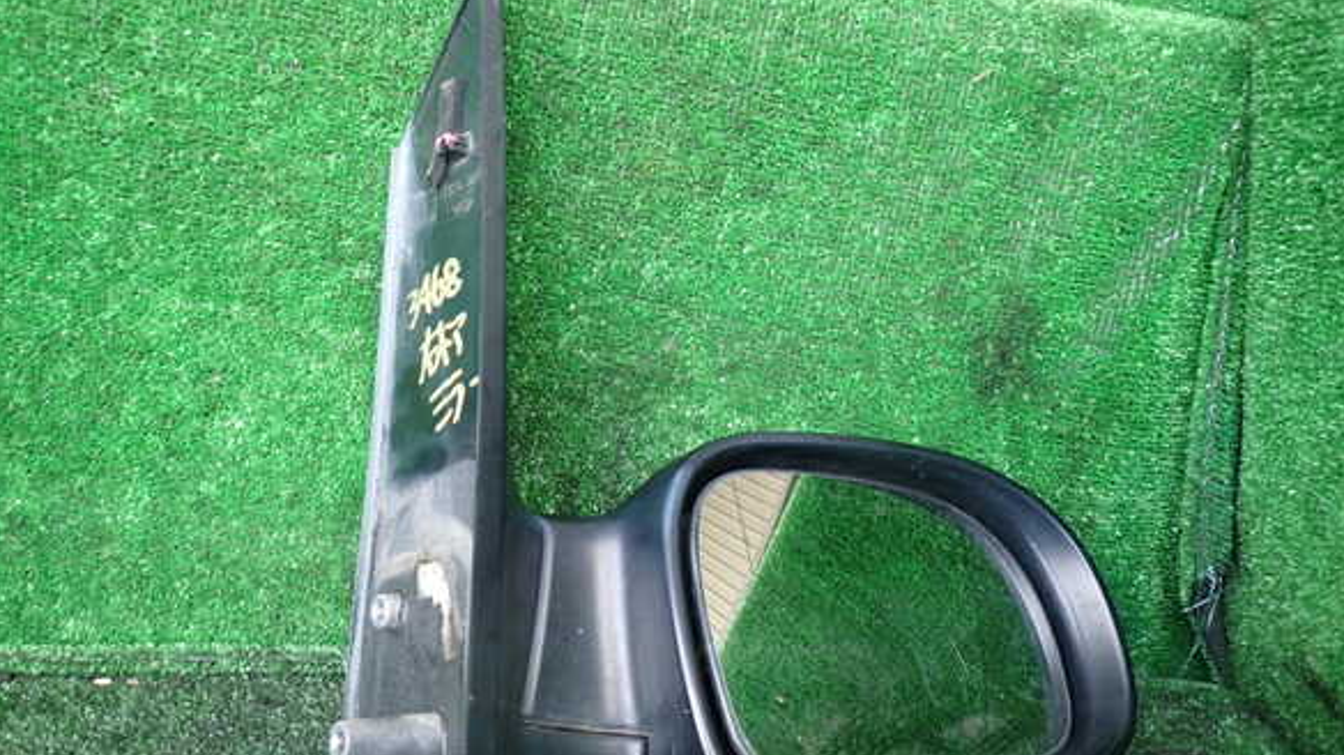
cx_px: 681
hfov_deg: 67.9
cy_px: 407
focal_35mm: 28
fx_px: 997
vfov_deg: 41.4
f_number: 2
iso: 200
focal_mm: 4.5
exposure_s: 1/30
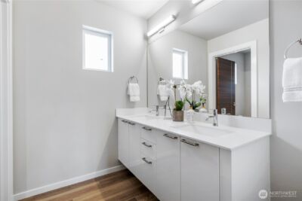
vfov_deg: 73.8
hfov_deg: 96.7
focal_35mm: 16
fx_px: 134
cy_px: 100
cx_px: 151
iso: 320
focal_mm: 16
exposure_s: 1/8
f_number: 9
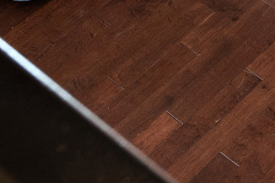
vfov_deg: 8.8
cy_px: -307
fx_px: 1032
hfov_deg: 11.6
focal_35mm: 135
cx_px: 721
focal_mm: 21.5
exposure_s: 1/2.5
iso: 500
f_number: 8
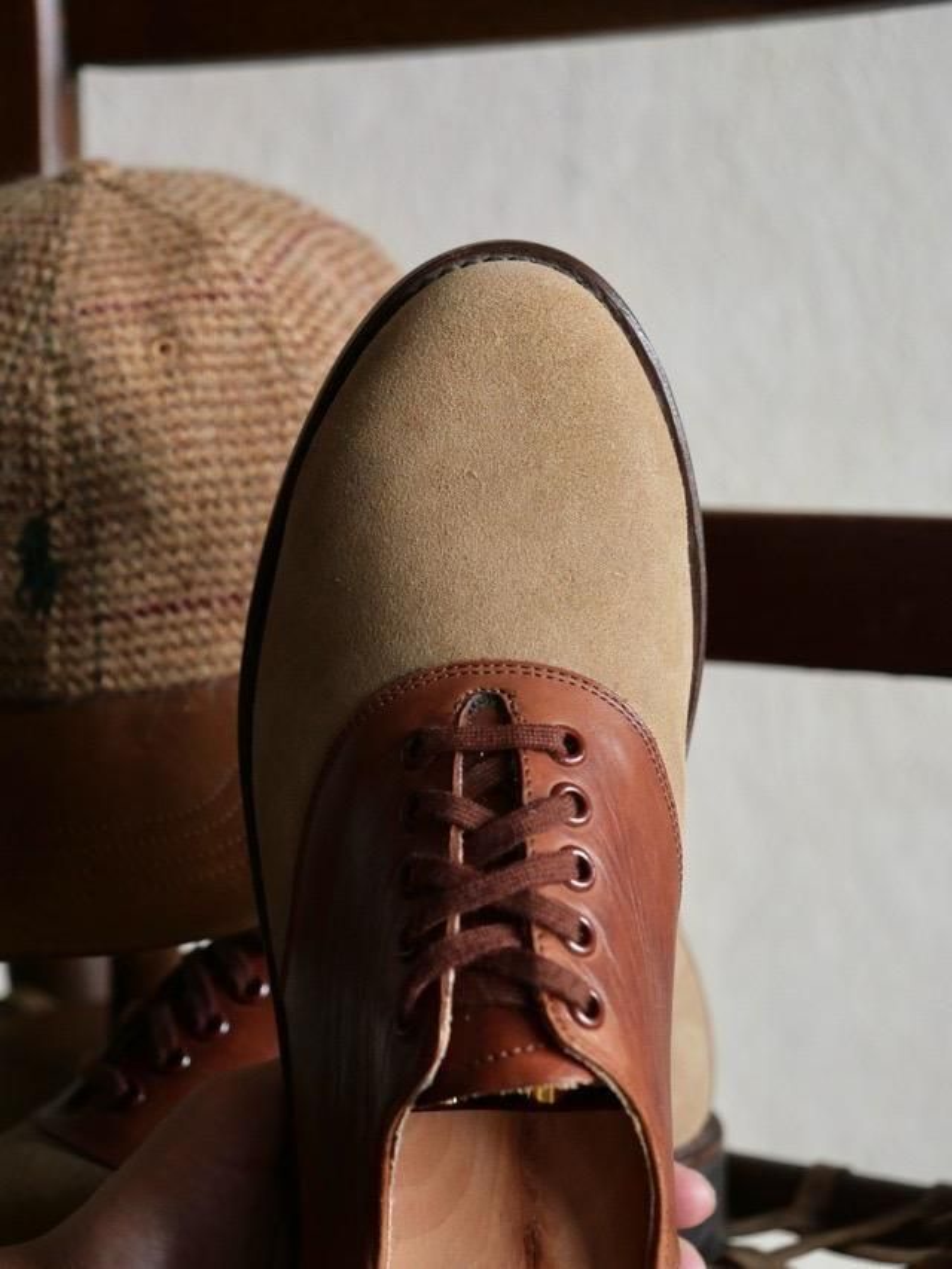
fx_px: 2493
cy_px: 634
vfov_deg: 28.6
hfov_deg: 21.6
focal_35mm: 68
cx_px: 476
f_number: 3.8
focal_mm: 34
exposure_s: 1/80
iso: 1000
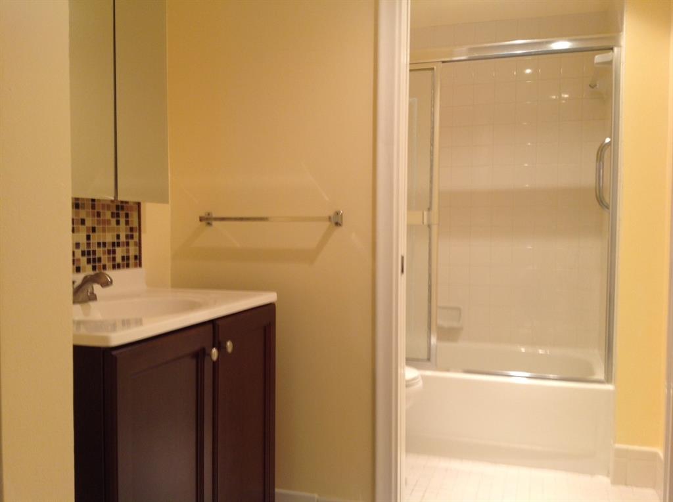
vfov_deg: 40.6
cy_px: 251
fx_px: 679
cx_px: 336
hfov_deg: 52.7
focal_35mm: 35
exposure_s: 1/17
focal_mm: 4.28
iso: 50
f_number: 2.4
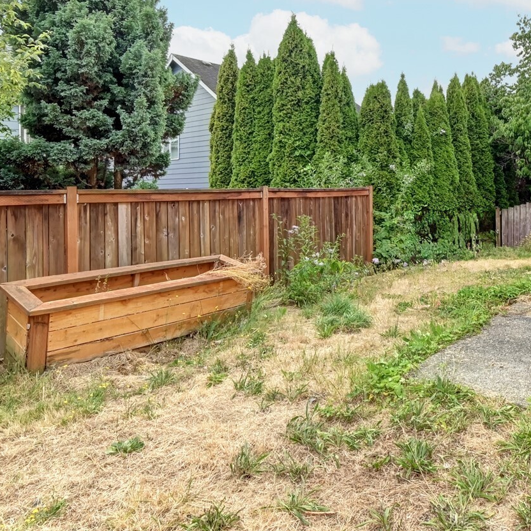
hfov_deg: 59.8
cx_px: 346
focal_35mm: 26
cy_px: 186
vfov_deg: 59.8
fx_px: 451
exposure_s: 1/50
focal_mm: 10
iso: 500
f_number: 11
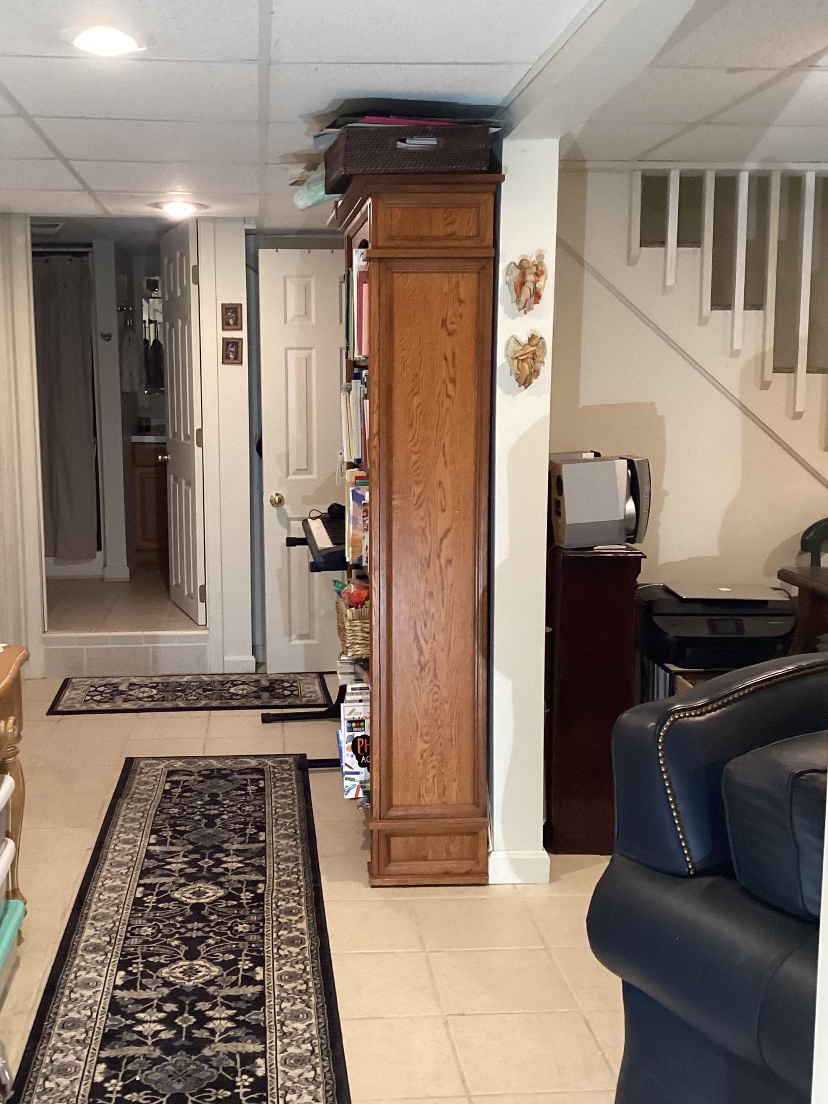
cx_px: 330
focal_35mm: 38
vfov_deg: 49.0
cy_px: 556
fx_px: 1212
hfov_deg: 37.6
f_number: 2.4
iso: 250
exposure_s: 1/60
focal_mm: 3.3
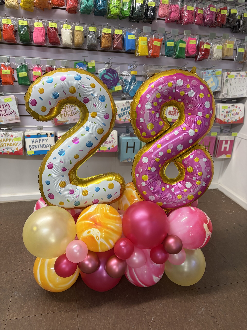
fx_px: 247
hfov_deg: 53.1
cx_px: 124
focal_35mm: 26
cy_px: 165
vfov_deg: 67.3
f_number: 1.6
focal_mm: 5.96
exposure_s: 1/60
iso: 125
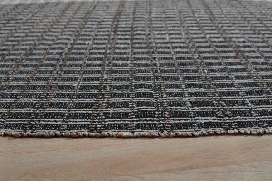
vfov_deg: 29.9
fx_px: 340
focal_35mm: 45
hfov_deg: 43.6
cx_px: 136
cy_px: 90
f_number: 4
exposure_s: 1/250
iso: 500
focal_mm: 30
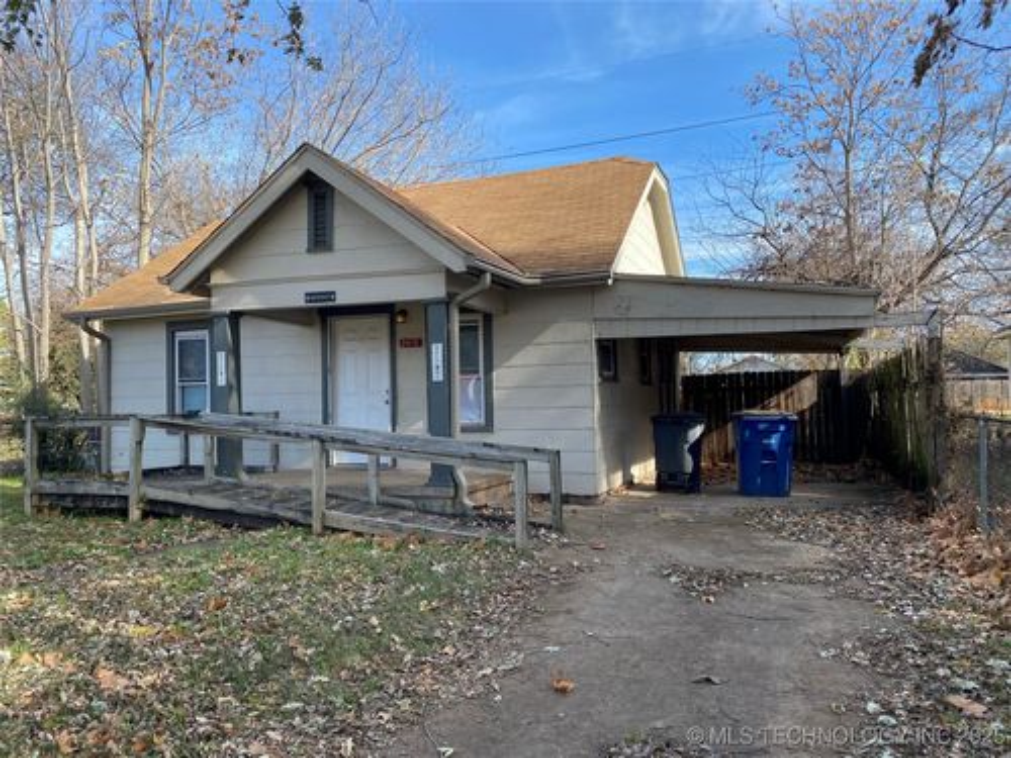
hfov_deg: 67.3
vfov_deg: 53.1
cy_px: 379
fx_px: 759
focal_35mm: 26
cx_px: 506
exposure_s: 1/965
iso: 32
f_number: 1.8
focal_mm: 4.25
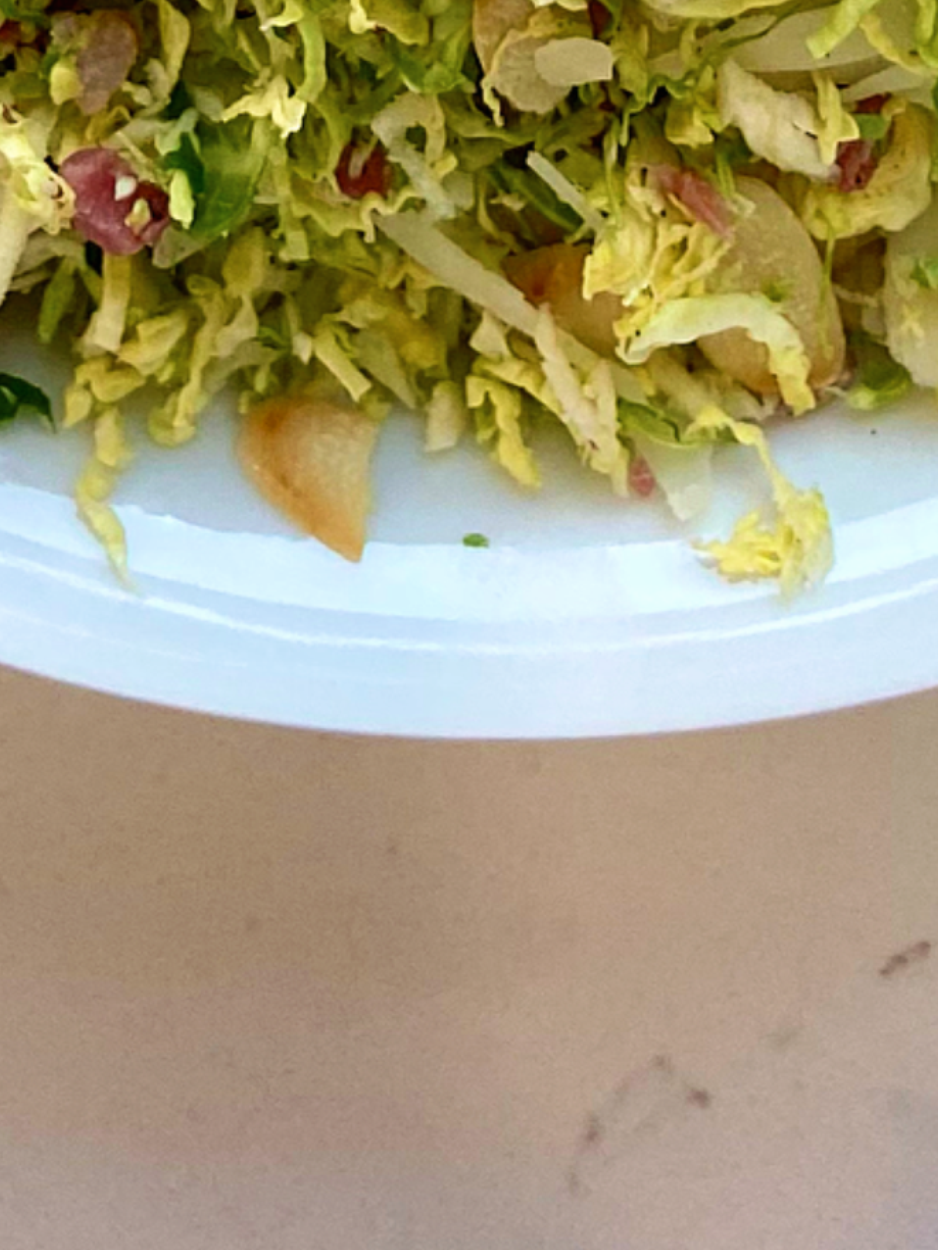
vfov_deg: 16.5
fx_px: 3541
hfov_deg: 15.1
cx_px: 528
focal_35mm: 98
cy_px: -1041
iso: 80
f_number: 1.8
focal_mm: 4.25
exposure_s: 1/100
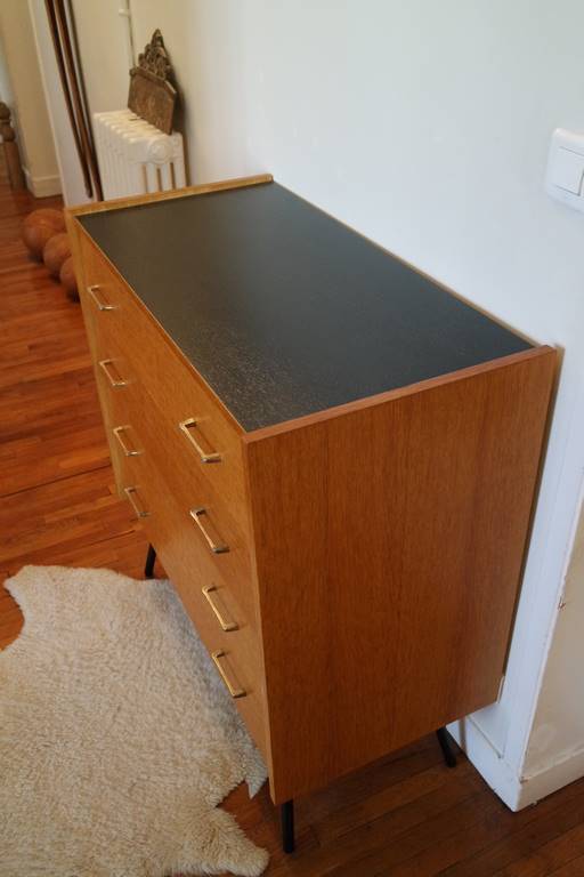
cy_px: 438
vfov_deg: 57.2
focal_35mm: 33
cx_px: 292
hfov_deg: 40.0
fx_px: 803
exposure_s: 1/40
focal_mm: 22
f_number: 3.5
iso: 1600
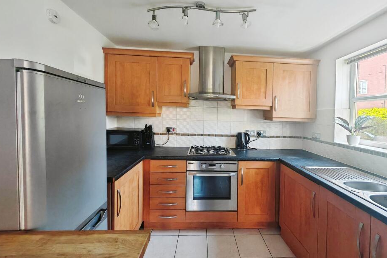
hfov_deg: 100.2
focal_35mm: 15
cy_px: 138
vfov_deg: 77.3
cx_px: 209
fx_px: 161
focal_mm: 1.82
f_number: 2
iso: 250
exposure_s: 1/50
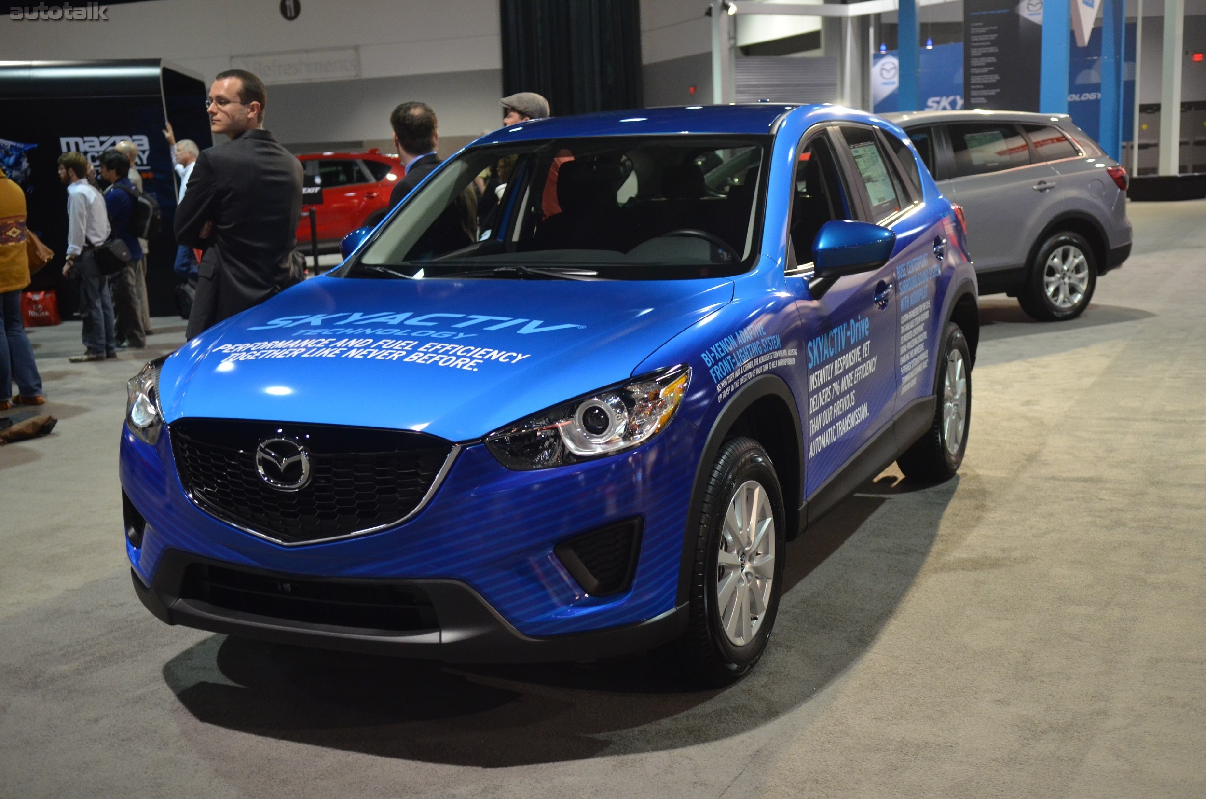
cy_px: 400
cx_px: 603
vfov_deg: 29.7
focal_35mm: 45
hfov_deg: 43.7
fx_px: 1504
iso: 1600
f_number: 2.8
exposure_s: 1/40
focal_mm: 30
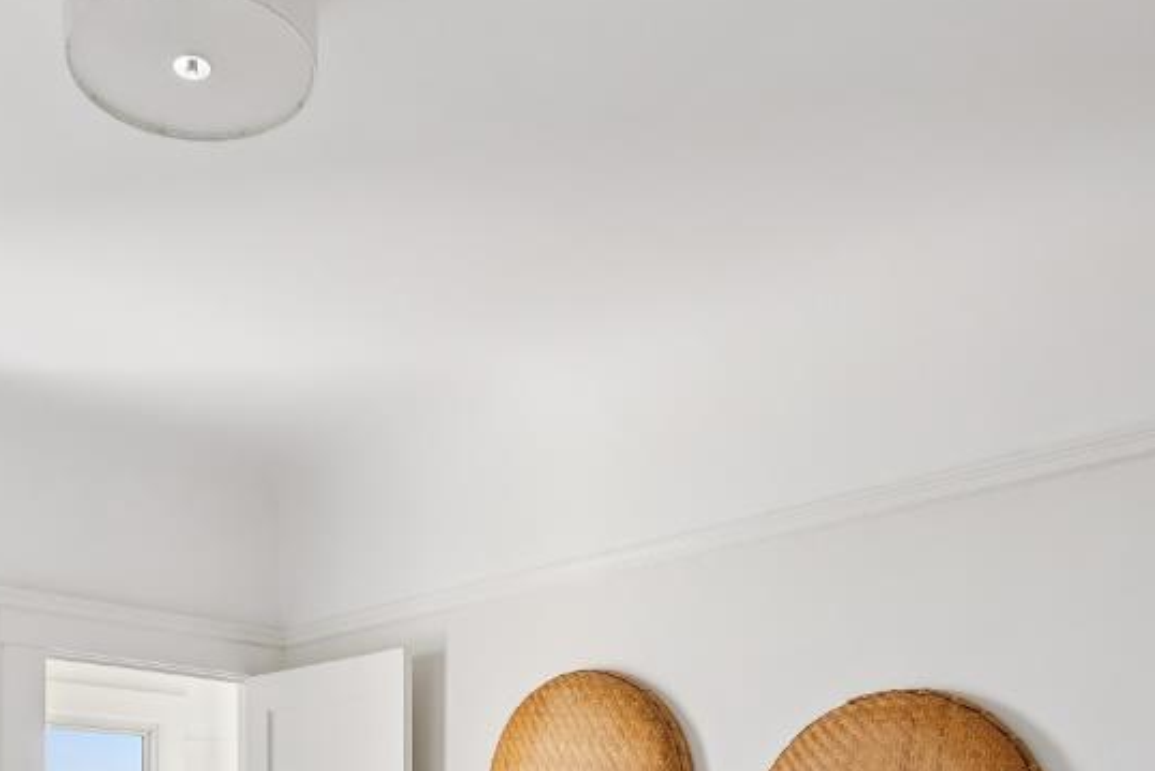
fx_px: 1252
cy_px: 887
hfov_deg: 48.6
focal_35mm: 39
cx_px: 378
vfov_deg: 30.0
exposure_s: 1/30
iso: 100
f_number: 7.1
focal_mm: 14
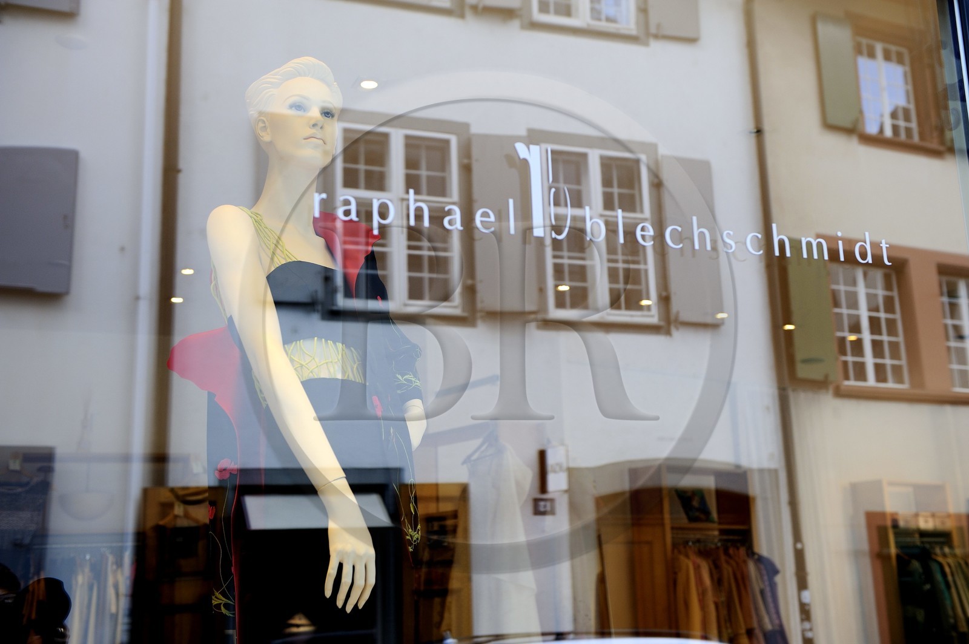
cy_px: 322
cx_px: 484
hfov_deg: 46.4
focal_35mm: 42
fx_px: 1130
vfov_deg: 31.8
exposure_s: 1/160
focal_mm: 42
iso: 400
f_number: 4
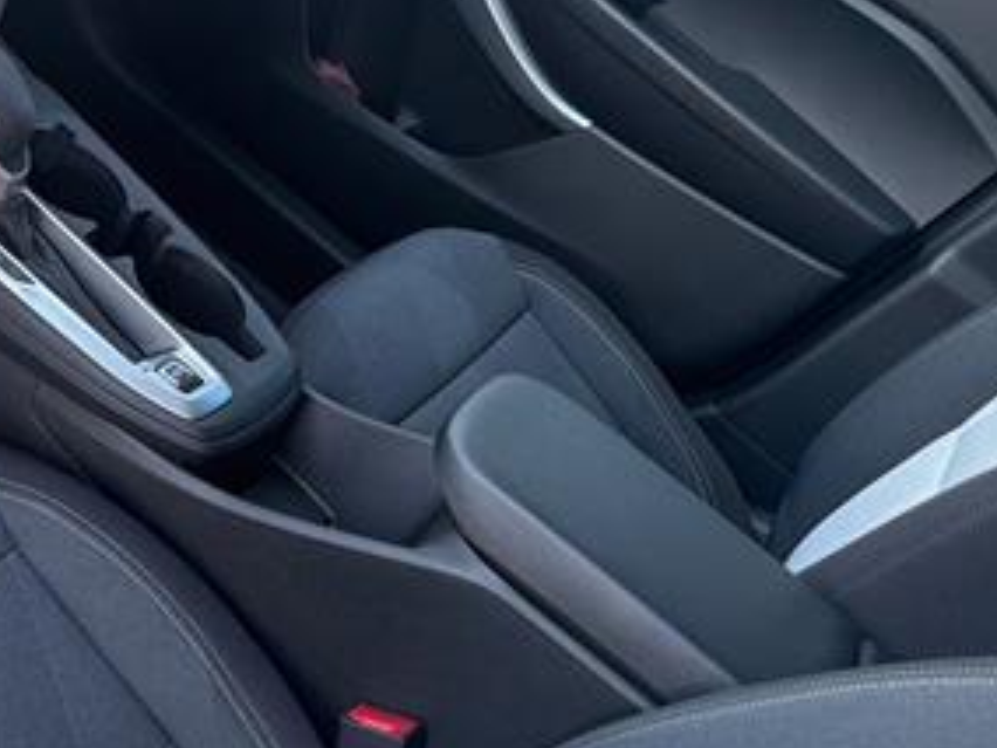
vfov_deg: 26.8
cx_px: 456
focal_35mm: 54
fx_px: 1555
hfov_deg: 35.5
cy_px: 534
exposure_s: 1/114
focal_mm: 6.76
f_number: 1.78
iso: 200
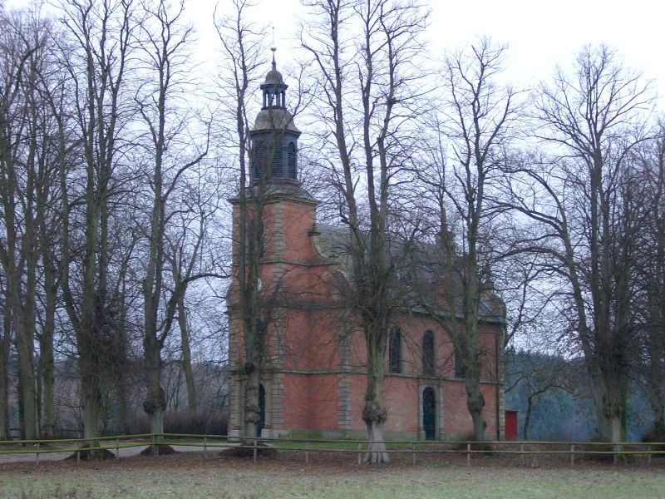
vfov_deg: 16.4
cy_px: 250
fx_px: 1729
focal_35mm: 90
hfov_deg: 21.8
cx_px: 332
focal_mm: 18.7
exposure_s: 1/41.6
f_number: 2
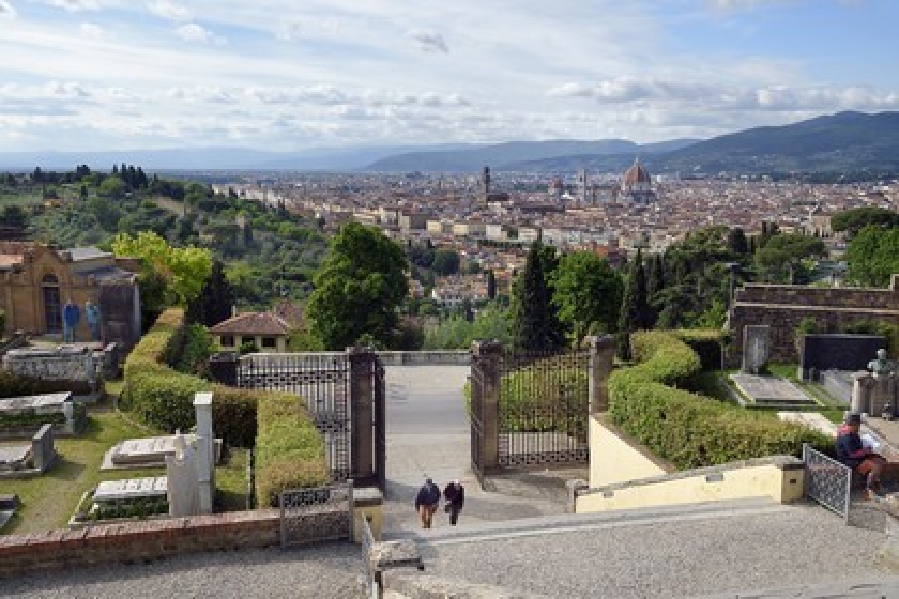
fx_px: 799
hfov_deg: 58.7
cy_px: 300
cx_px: 450
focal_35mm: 32
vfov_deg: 41.1
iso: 200
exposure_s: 1/250
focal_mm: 32
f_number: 11
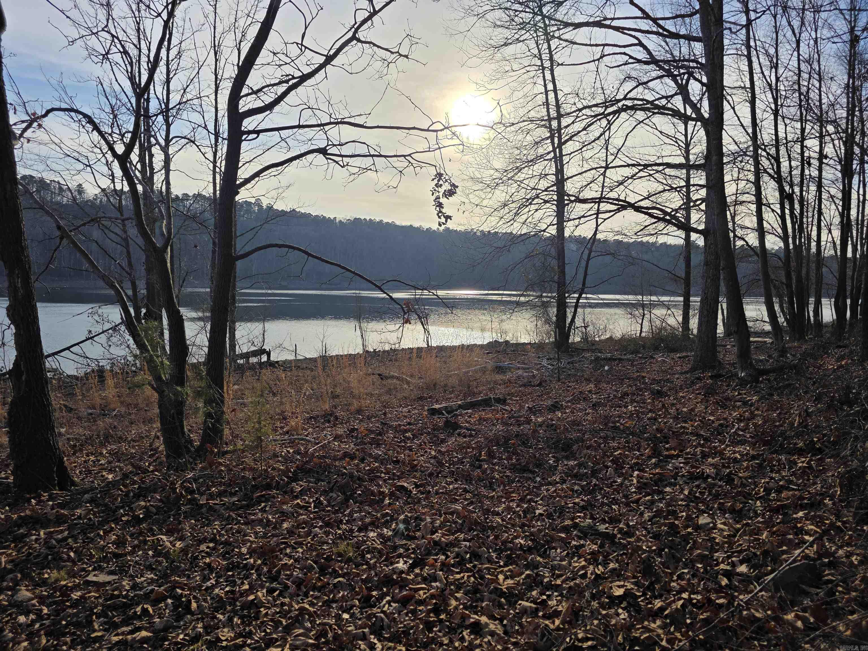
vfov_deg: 58.9
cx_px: 434
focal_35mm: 23
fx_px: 577
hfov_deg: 73.9
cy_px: 326
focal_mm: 6.3
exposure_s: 1/7944
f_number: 1.7
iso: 50
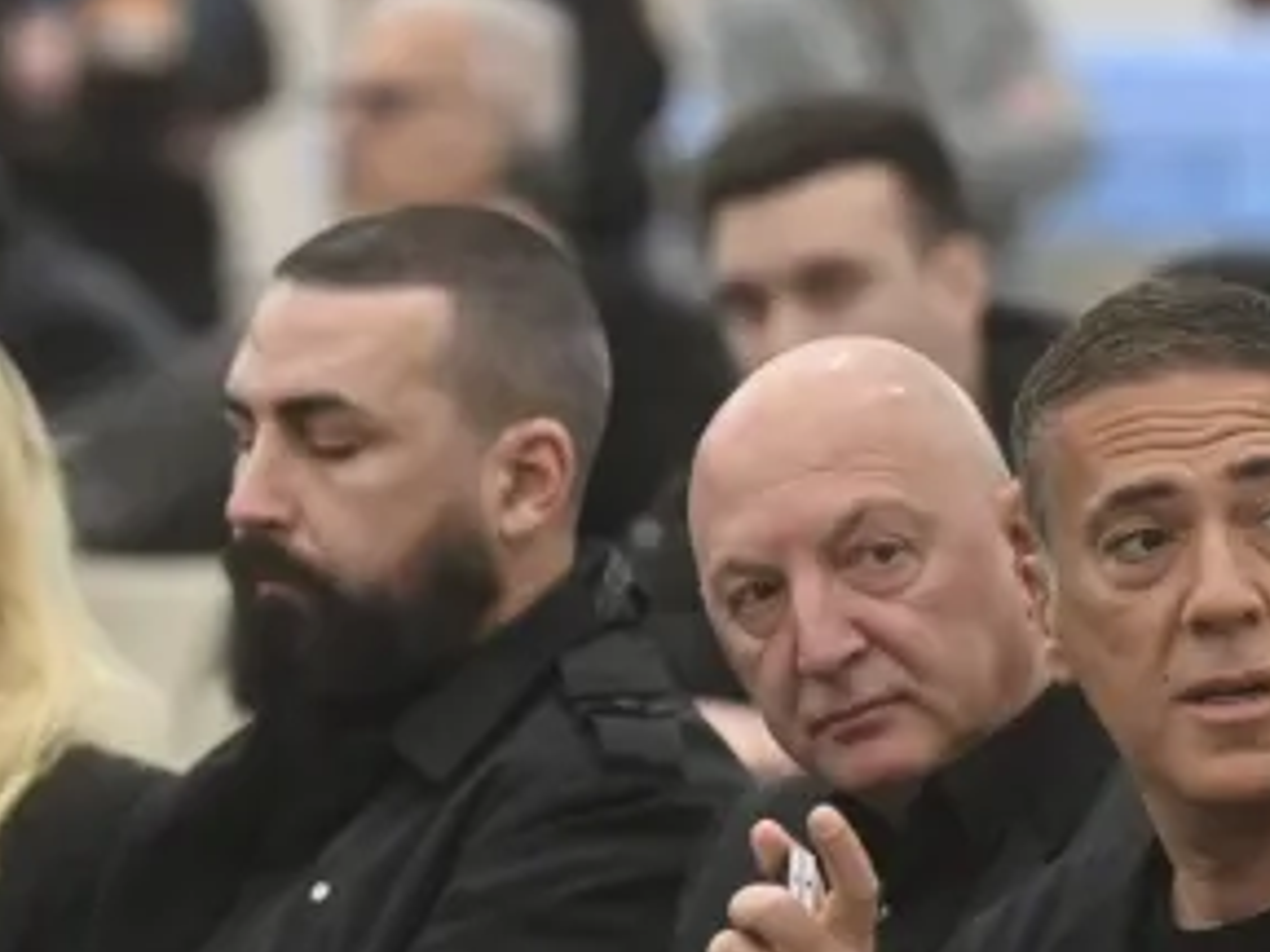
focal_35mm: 609
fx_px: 22343
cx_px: 851
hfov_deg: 3.3
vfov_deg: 2.4
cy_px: 835
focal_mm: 160
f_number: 2.8
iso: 2500
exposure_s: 1/200
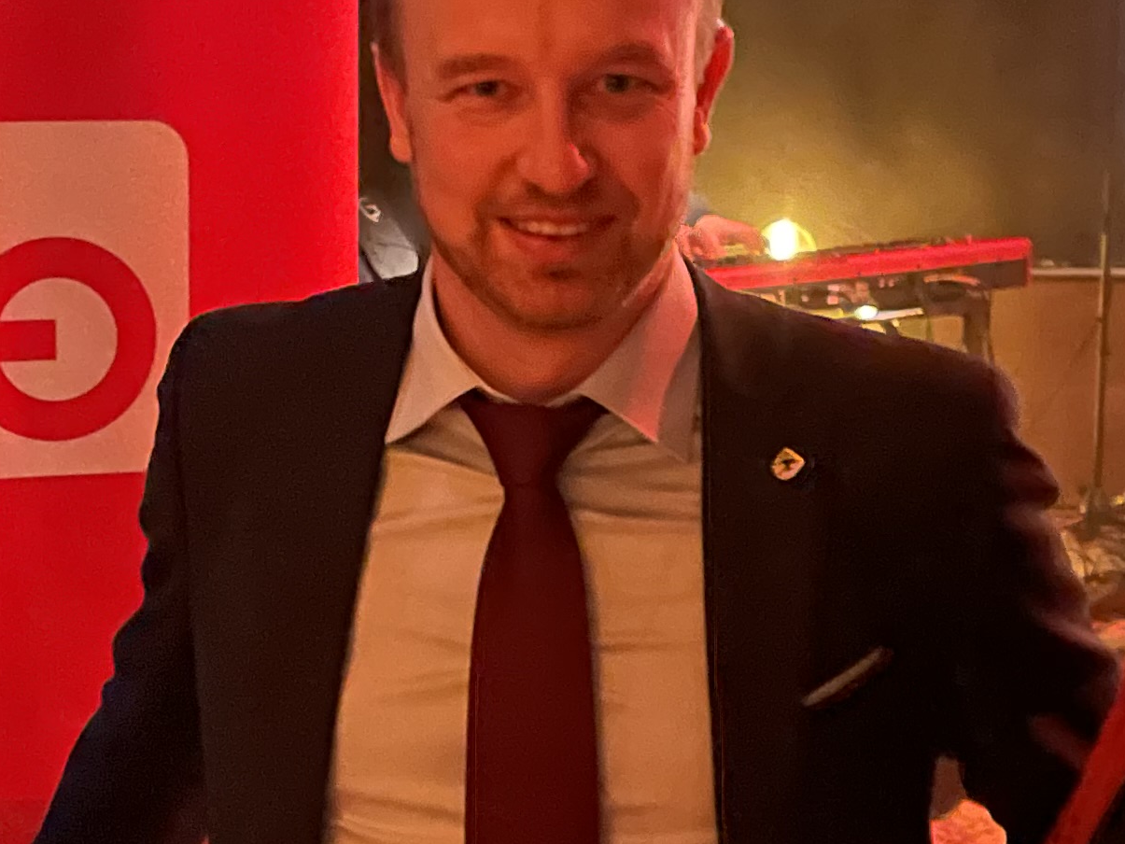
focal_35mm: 87
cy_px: 495
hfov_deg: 22.4
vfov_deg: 17.0
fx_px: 2828
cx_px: 354
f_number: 1.6
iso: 1600
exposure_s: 1/15
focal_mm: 4.2
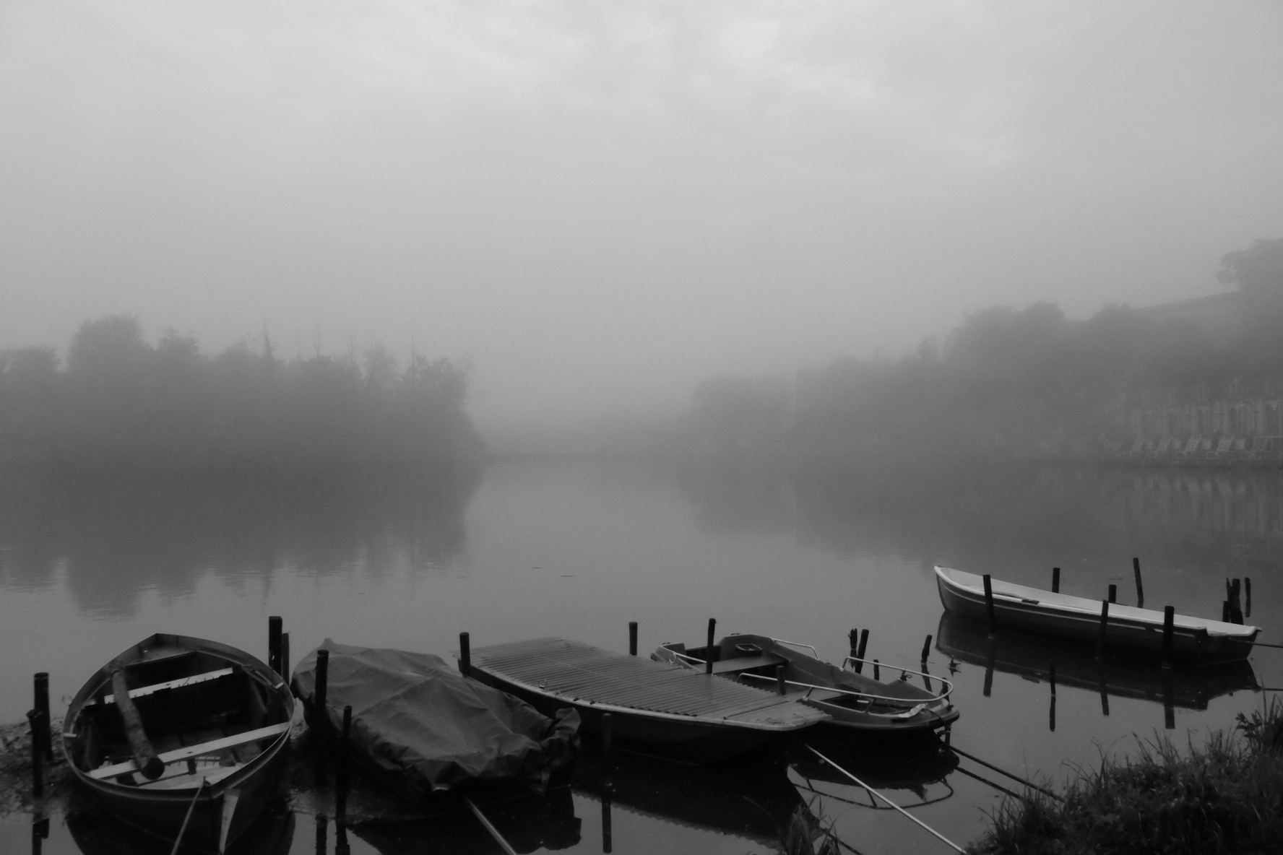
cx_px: 642
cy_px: 428
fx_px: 962
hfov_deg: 67.4
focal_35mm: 27
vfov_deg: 47.9
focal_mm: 18
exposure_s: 1/800
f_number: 10
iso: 3200
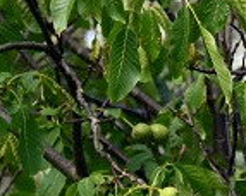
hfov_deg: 1.0
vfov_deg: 0.8
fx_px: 13618
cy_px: 3
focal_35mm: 1873
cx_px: 291
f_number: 5.6
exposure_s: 1/500
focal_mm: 300
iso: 560
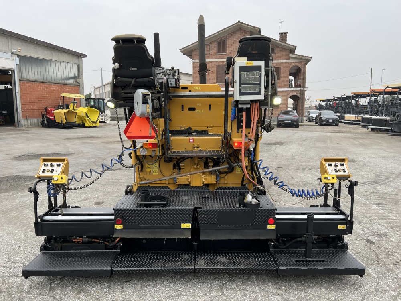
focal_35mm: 26
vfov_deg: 53.1
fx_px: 301
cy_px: 150
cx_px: 200
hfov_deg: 67.3
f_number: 1.5
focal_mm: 5.7
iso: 50
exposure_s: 1/506
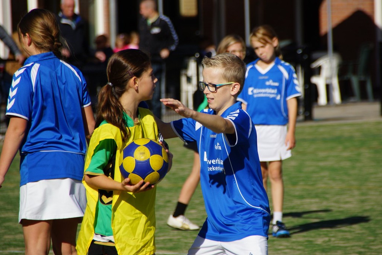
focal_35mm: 317
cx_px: 190
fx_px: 3363
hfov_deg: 6.5
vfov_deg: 4.3
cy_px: 127
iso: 100
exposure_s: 1/800
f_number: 6.3
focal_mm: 210
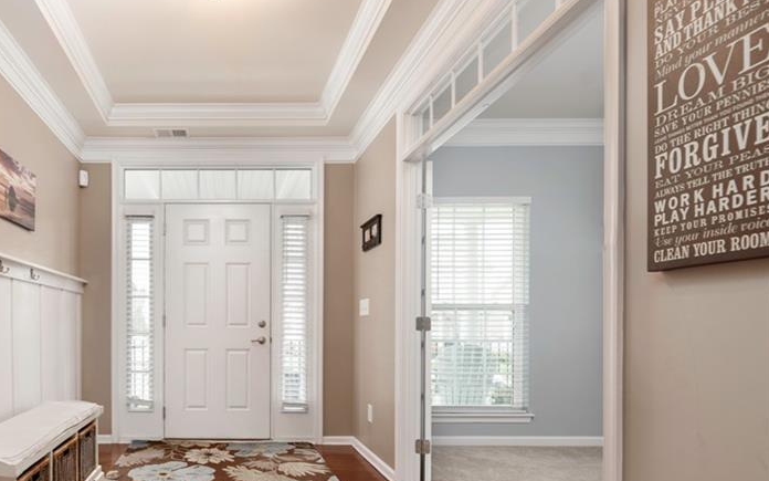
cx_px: 208
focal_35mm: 21
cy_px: 327
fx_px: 440
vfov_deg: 55.9
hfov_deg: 77.2
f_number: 6.3
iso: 320
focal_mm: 14
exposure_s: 1/60
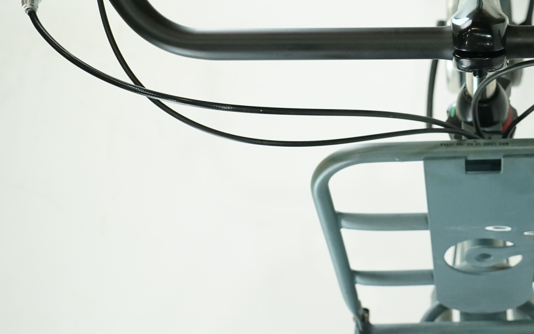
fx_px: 815
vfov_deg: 22.8
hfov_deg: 34.1
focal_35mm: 56
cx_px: 492
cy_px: 69
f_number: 6.3
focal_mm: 29
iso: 2500
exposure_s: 1/200
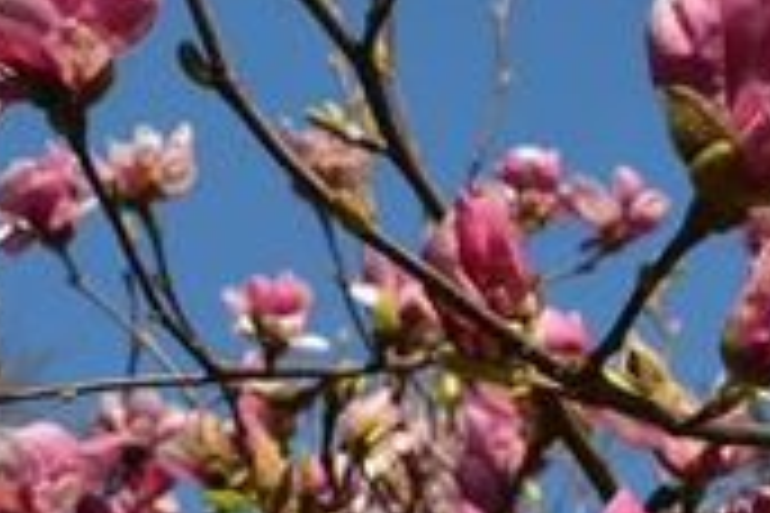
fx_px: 5411
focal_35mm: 253
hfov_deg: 8.1
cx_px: 563
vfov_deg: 5.4
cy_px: 20
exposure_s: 1/500
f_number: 11
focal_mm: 48
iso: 280
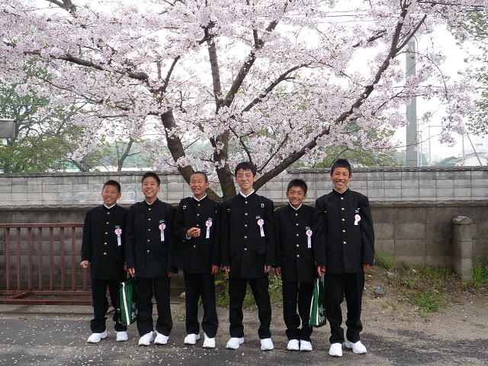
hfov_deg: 47.9
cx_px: 244
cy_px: 183
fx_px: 550
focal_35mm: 39
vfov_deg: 36.8
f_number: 3.6
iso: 100
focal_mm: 5.8
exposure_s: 1/80
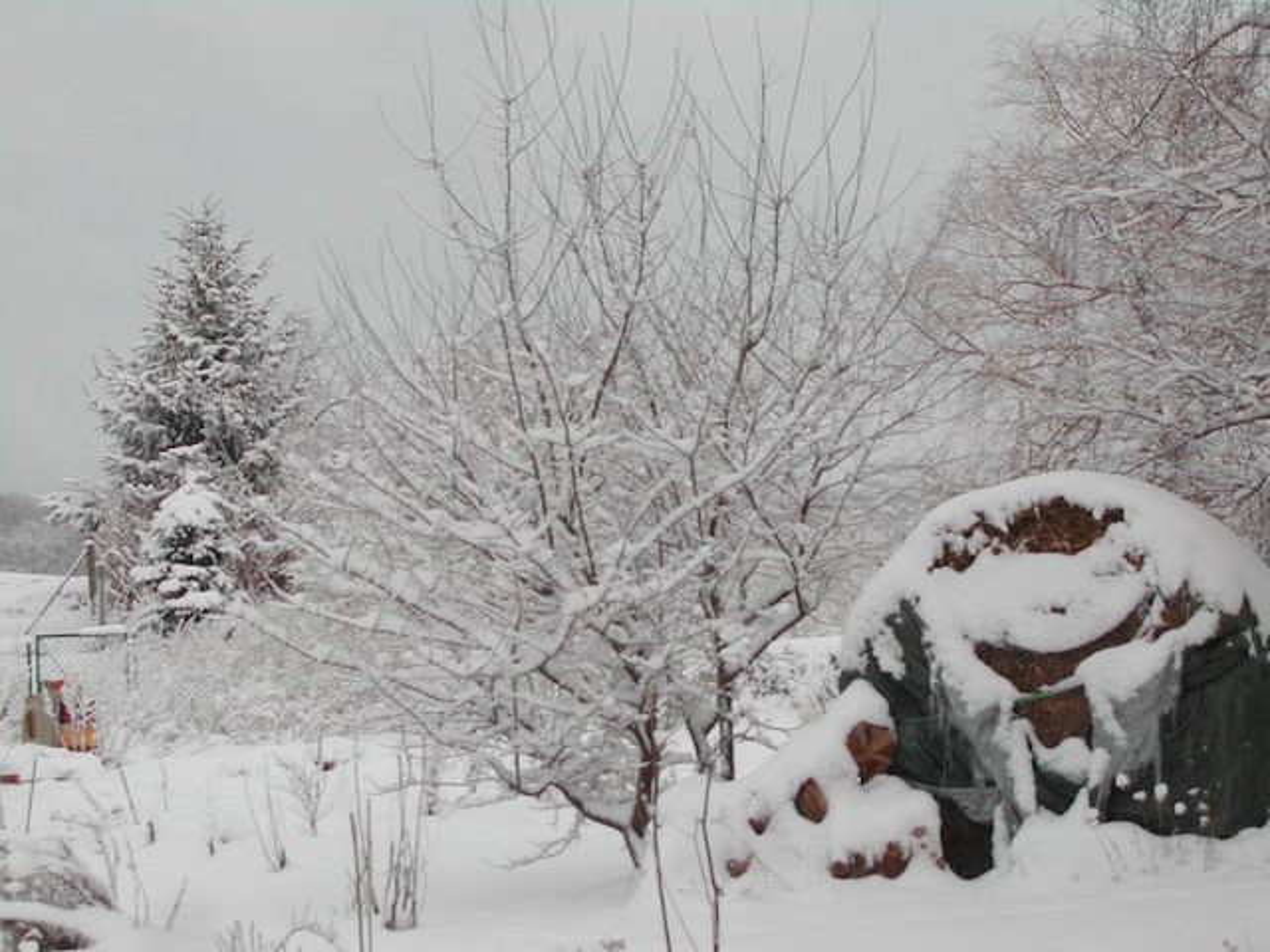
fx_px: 4182
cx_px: 635
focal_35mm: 114
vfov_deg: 13.0
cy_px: 476
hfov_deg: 17.3
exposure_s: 1/134
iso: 100
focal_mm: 24
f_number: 13.4
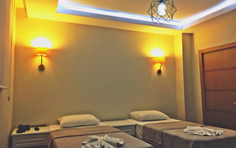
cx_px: 118
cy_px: 70
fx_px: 199
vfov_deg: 40.6
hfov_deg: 61.2
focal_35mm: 31
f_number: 2.2
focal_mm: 4.15
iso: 40
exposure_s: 1/50
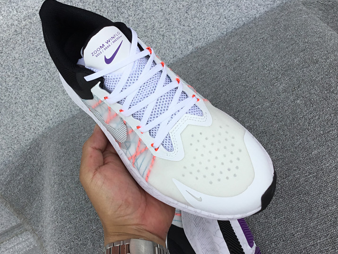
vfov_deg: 36.8
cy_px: 116
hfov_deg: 47.5
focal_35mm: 39
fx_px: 381
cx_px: 133
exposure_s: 1/532
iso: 25
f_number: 2.4
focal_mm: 3.3
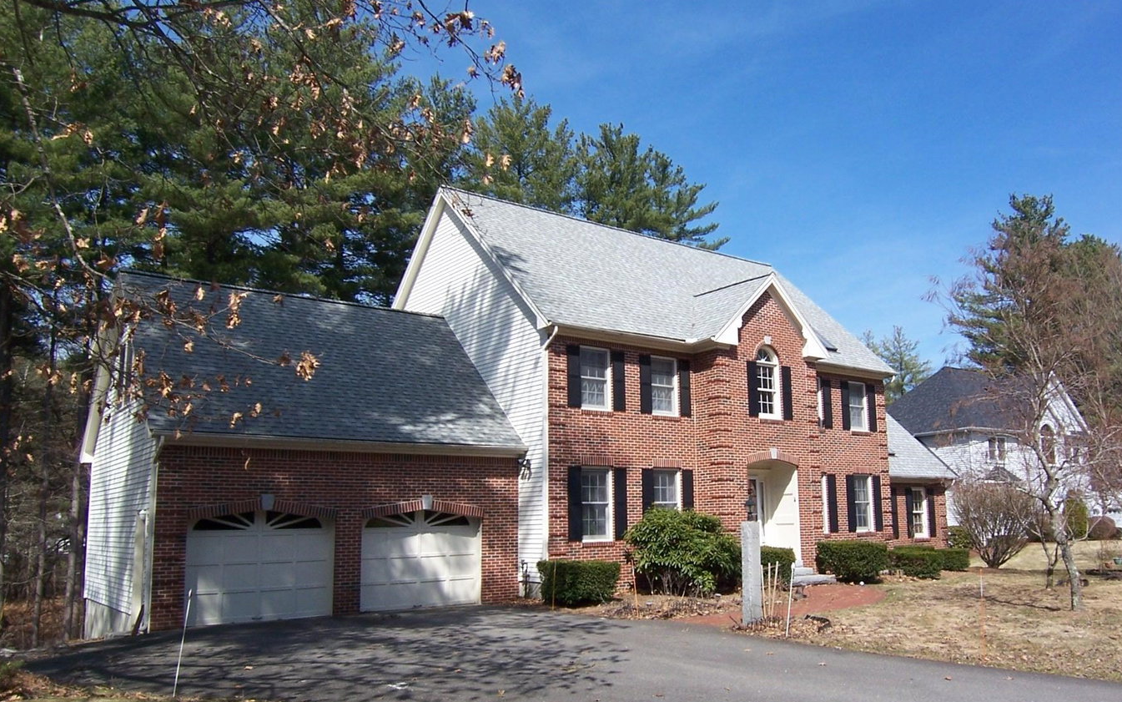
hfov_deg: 64.2
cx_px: 652
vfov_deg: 43.1
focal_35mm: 29
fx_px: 887
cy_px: 387
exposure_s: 1/250
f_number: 5.6
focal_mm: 3.8
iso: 64
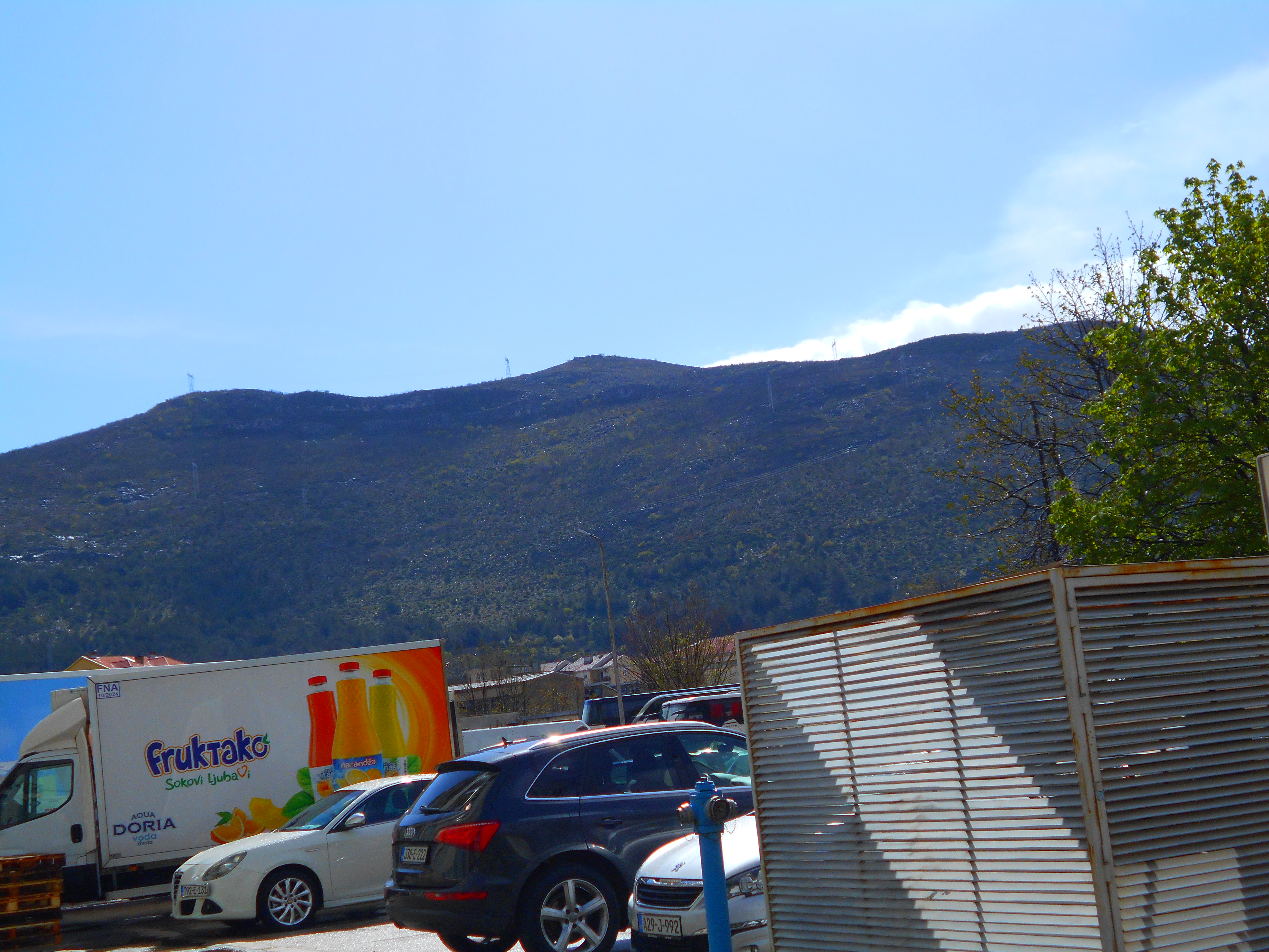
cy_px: 476
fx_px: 1833
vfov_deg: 29.1
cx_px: 634
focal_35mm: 50
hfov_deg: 38.2
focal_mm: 8.8
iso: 80
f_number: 4.5
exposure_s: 1/1000
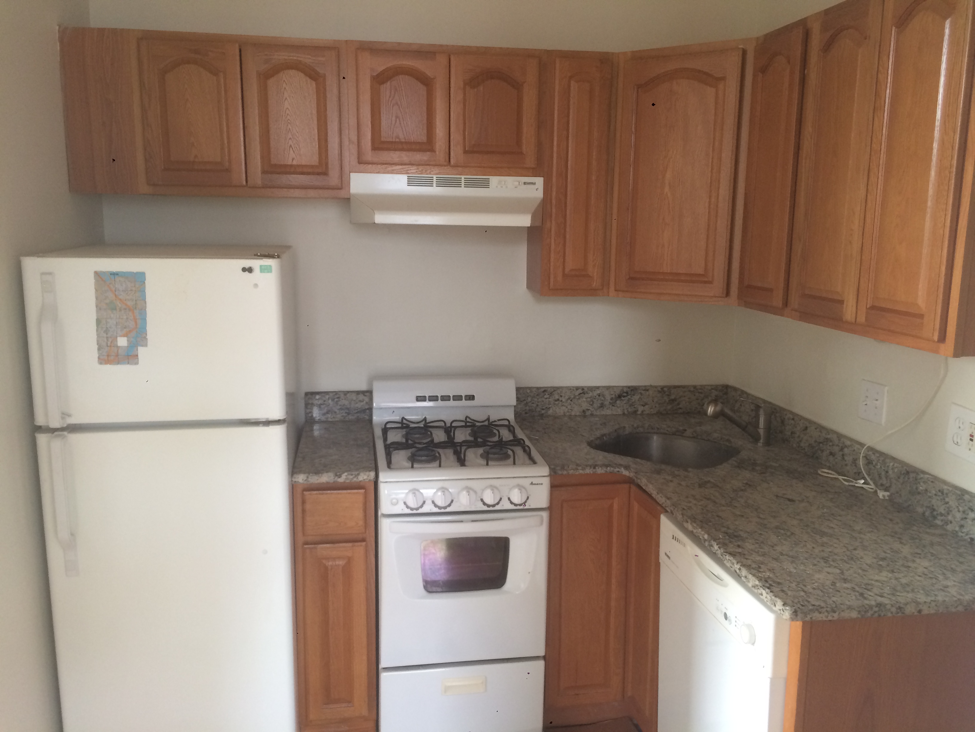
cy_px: 366
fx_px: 817
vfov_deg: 48.2
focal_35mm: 29
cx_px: 488
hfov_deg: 61.7
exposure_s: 1/30
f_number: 2.2
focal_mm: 4.15
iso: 100
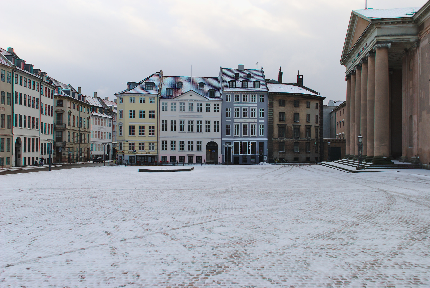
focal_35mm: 33
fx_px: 395
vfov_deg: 40.1
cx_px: 215
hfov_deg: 57.2
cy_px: 144
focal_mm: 22
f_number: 5.6
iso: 100
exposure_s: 1/125
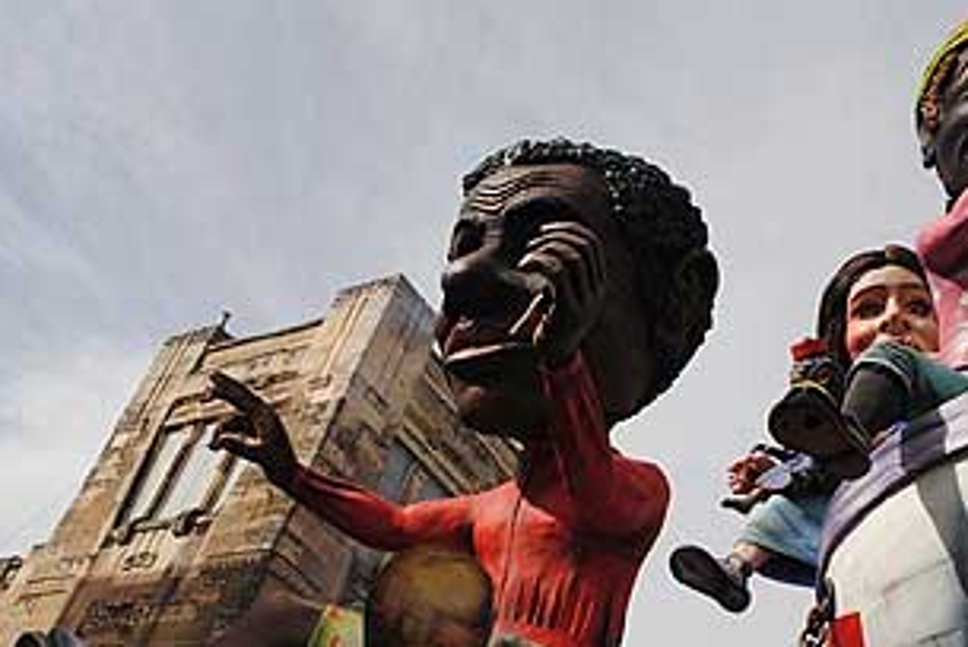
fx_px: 1157
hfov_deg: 44.3
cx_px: 692
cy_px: 509
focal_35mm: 43
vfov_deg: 30.6
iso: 100
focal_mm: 18
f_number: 8
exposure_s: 1/250
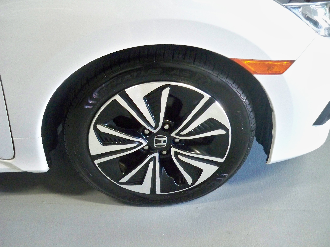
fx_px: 334
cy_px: 124
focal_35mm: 35
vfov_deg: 40.7
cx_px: 165
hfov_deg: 52.6
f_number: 3.1
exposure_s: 1/60
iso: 1250
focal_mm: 6.3
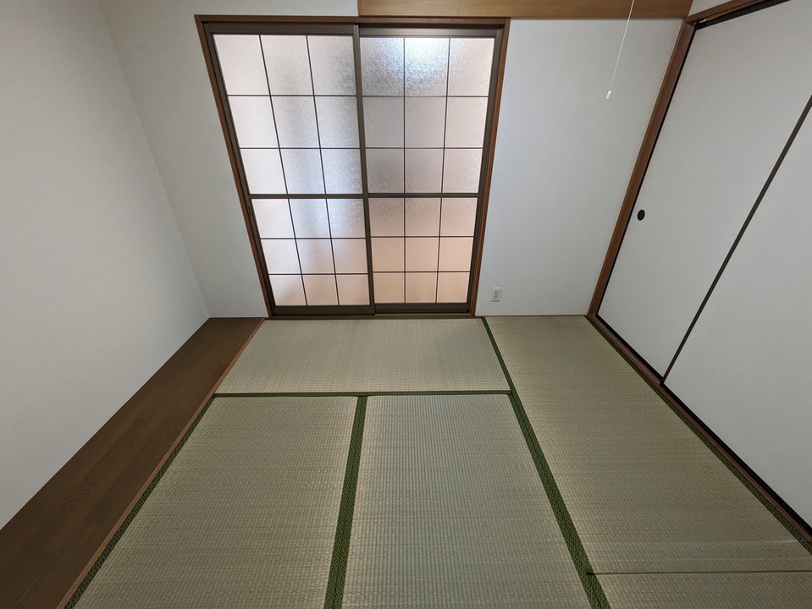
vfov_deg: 85.7
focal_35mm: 14
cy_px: 304
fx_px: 329
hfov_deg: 102.0
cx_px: 406
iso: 250
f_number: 2.2
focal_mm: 1.83
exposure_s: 1/120
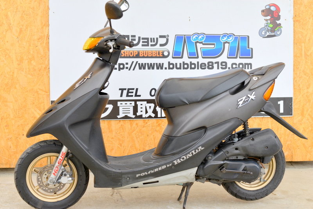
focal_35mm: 50
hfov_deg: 39.6
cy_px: 104
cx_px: 156
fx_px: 435
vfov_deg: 27.0
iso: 100
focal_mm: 50
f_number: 5.6
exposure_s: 1/125
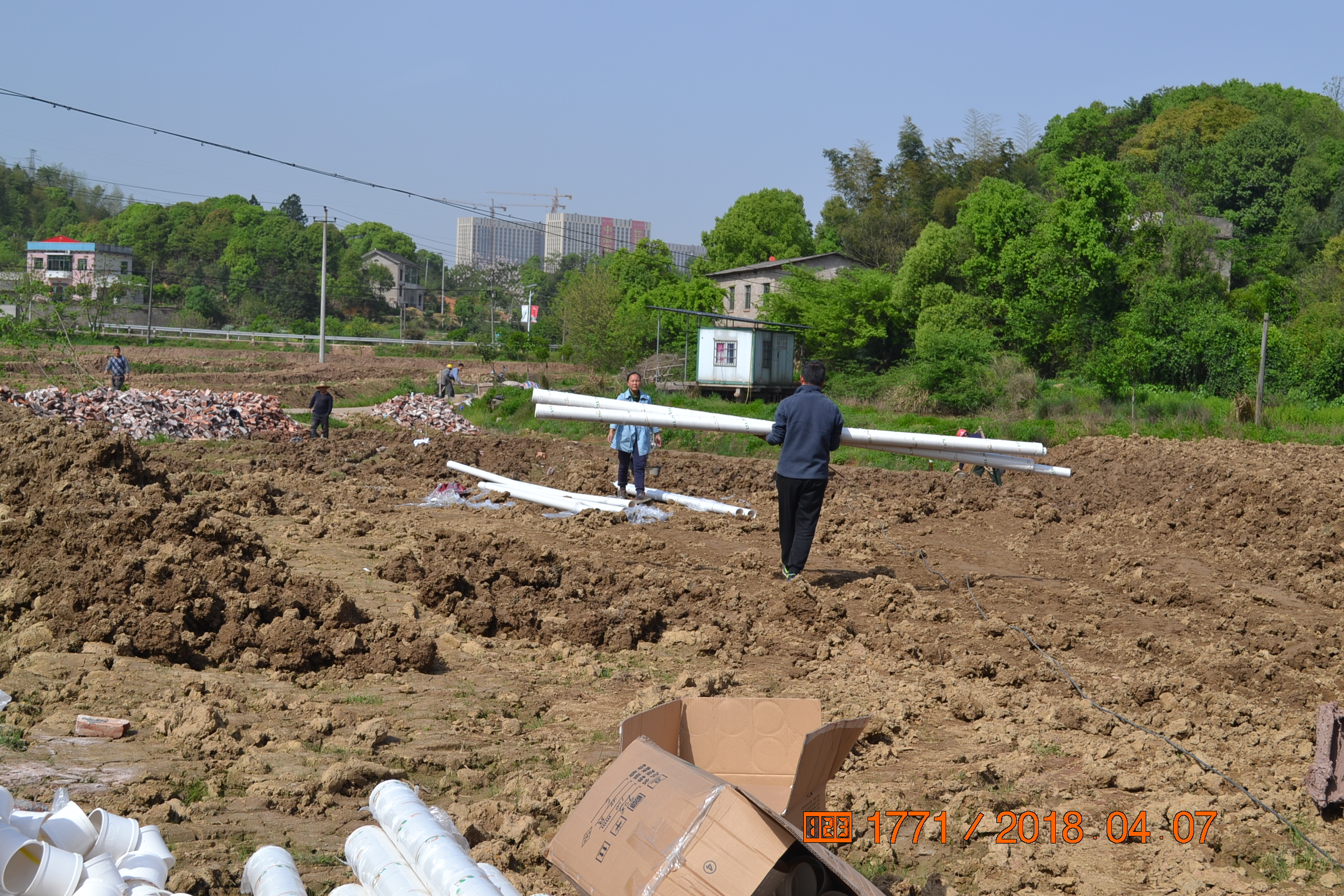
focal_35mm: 51
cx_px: 672
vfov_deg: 26.5
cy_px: 448
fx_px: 1904
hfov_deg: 38.9
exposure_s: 1/250
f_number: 8
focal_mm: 34
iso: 100
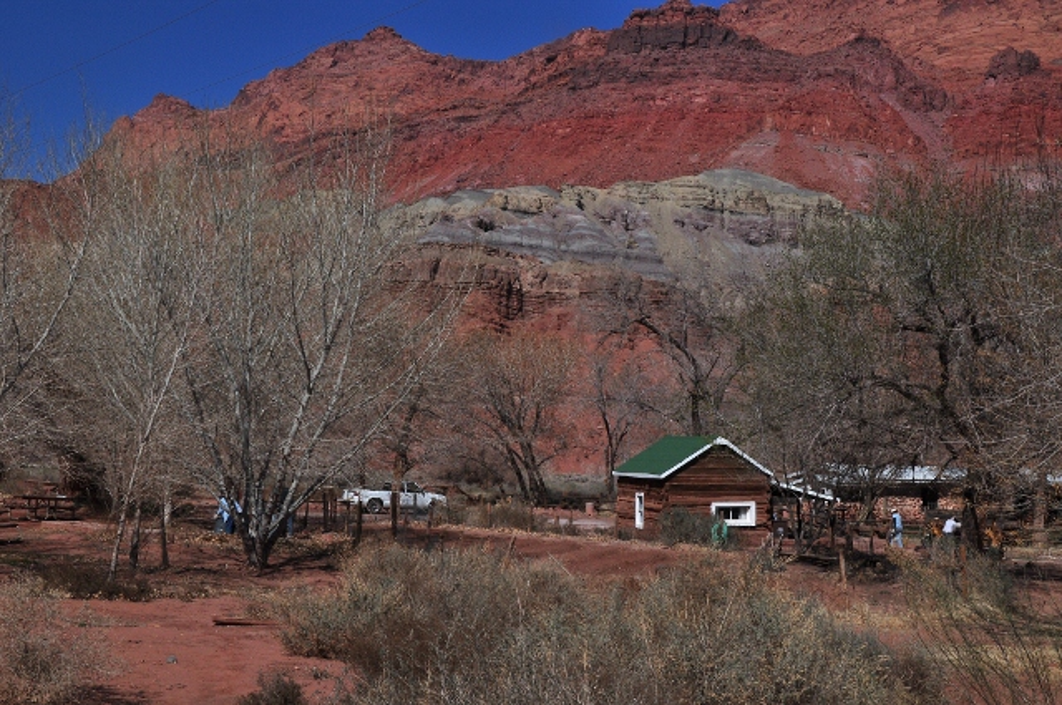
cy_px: 352
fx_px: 1503
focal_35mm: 51
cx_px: 531
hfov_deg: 38.9
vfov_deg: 26.4
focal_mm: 34
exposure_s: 1/125
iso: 200
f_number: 27
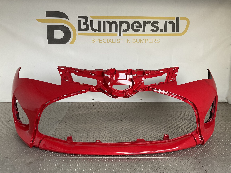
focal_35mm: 29
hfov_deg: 61.7
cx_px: 116
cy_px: 86
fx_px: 194
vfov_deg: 48.2
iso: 50
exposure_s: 1/50
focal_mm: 3
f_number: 1.8
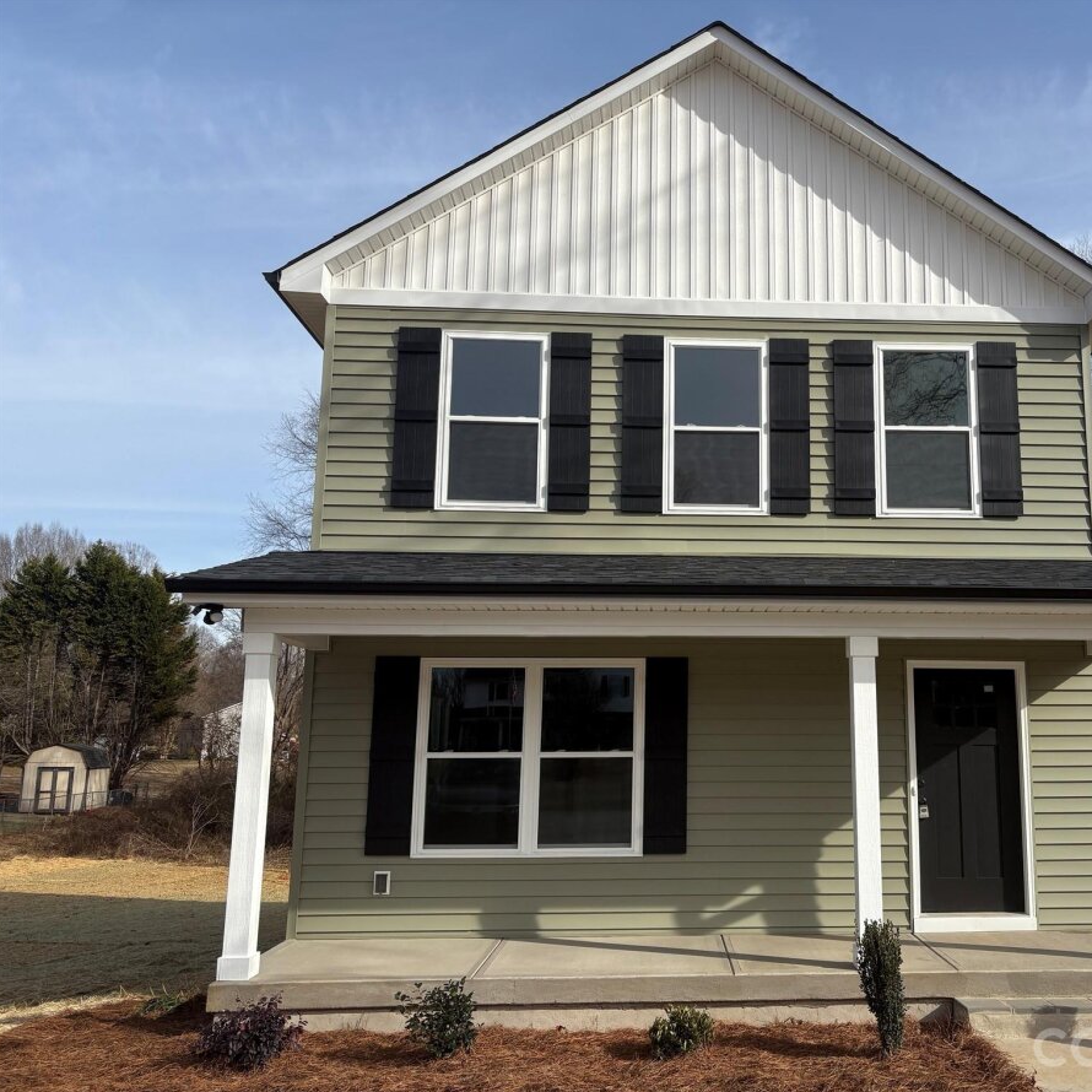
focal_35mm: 31
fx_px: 1106
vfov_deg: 52.5
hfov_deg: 51.5
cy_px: 550
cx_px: 730
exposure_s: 1/3831
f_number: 1.6
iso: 50
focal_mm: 5.96
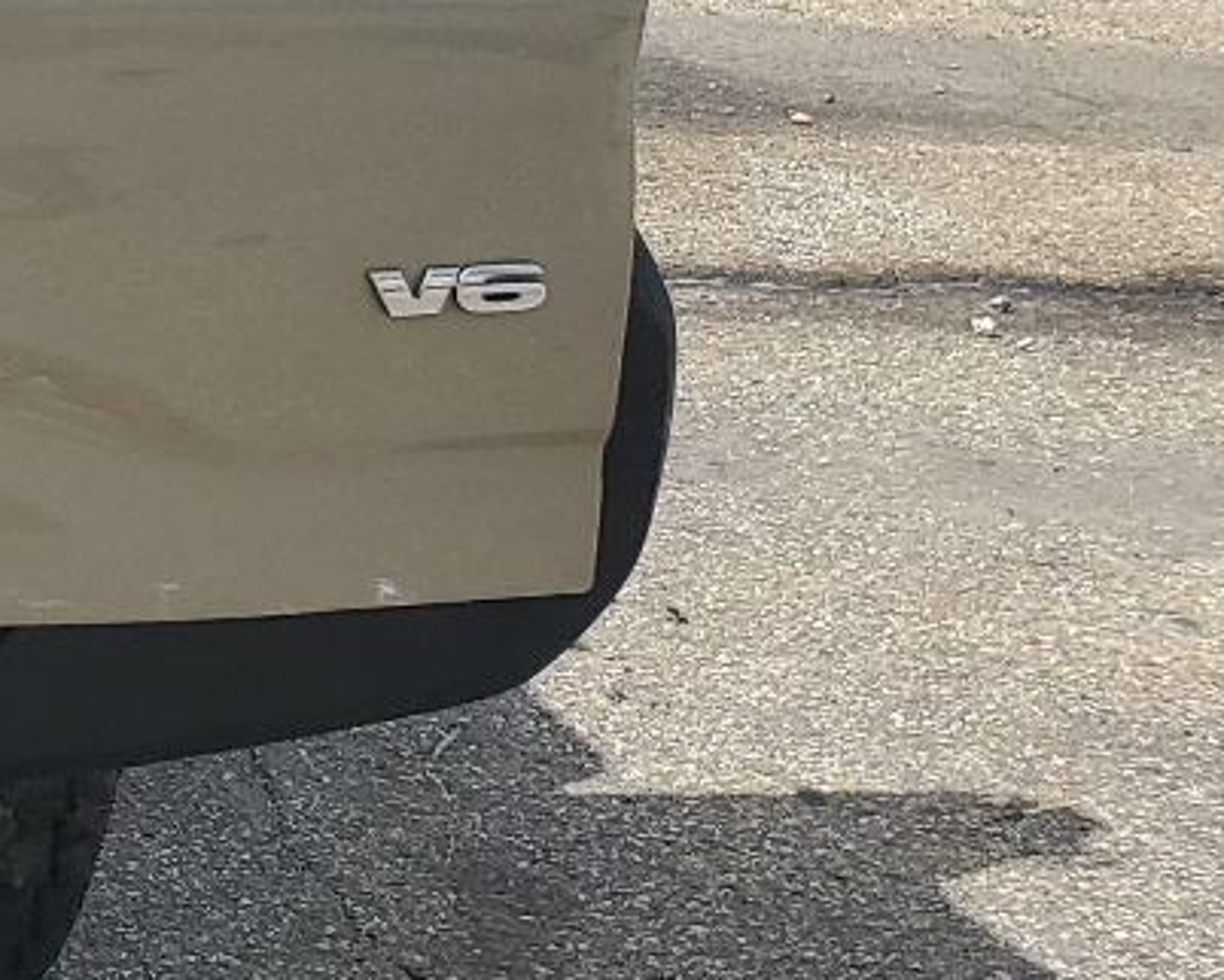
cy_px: -58
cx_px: -883
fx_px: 3661
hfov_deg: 16.4
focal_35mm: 101
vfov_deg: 14.9
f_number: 1.5
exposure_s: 1/2500
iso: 50
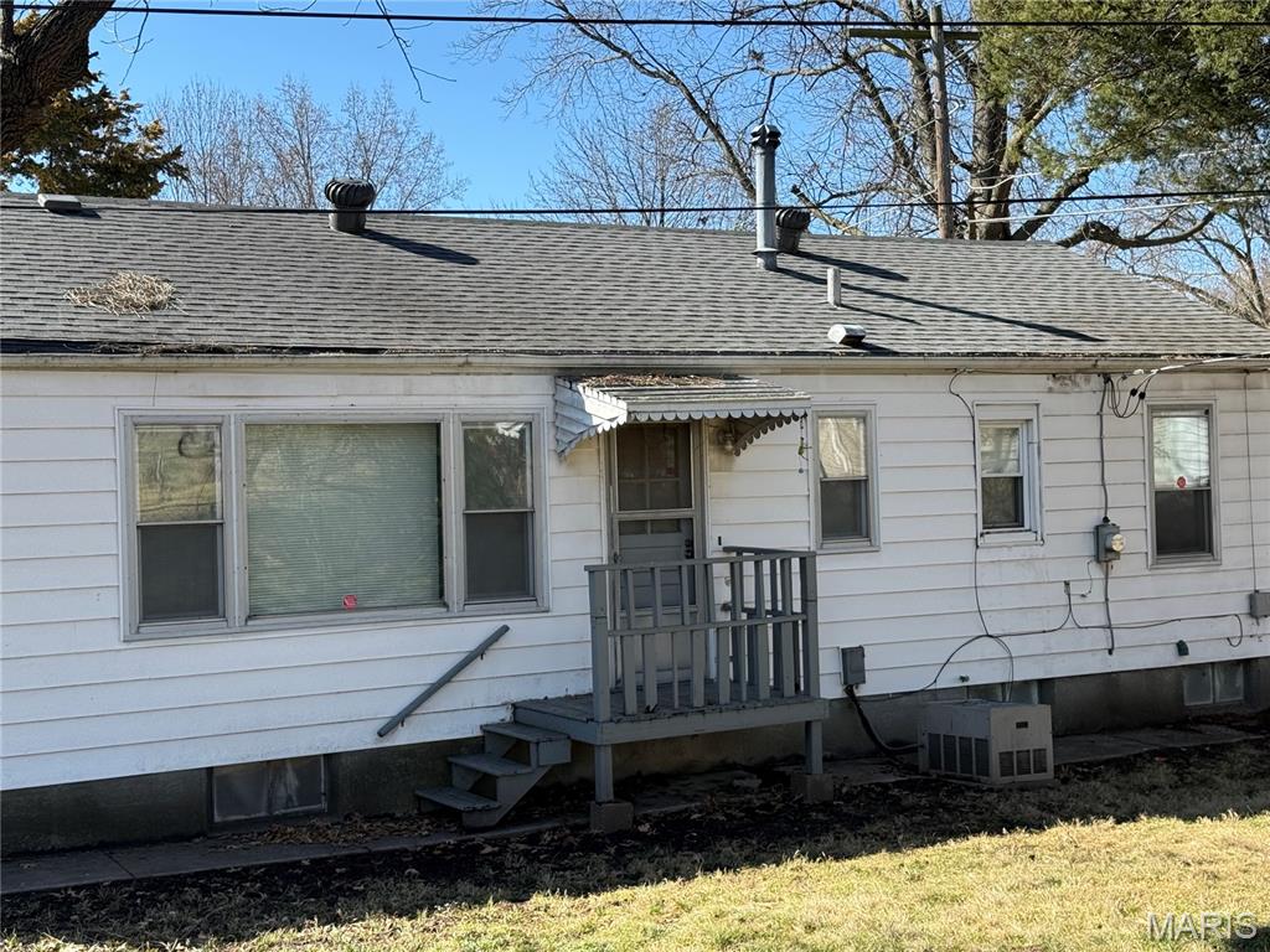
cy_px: 476
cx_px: 635
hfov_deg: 39.7
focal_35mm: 48
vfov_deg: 30.3
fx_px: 1761
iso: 100
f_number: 1.78
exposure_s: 1/2146
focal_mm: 6.76
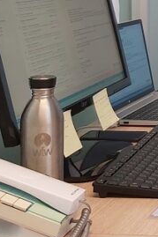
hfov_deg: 11.9
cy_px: -14
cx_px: 312
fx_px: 679
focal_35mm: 103
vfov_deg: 19.1
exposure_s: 1/50
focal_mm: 3.92
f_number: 1.7
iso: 125
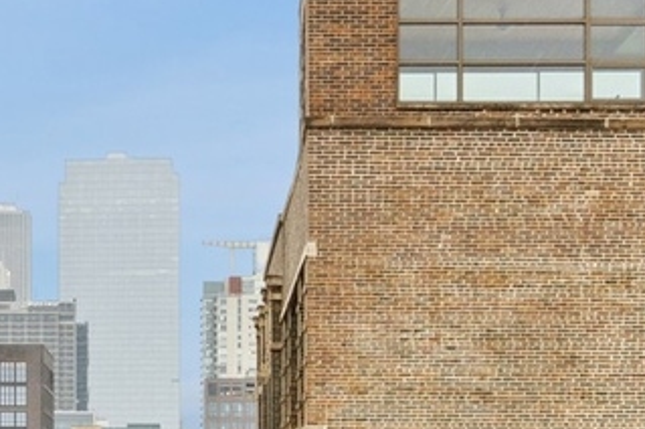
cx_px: -125
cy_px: 627
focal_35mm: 178
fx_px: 3186
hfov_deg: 11.3
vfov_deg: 7.6
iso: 320
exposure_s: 1/200
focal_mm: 35
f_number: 8
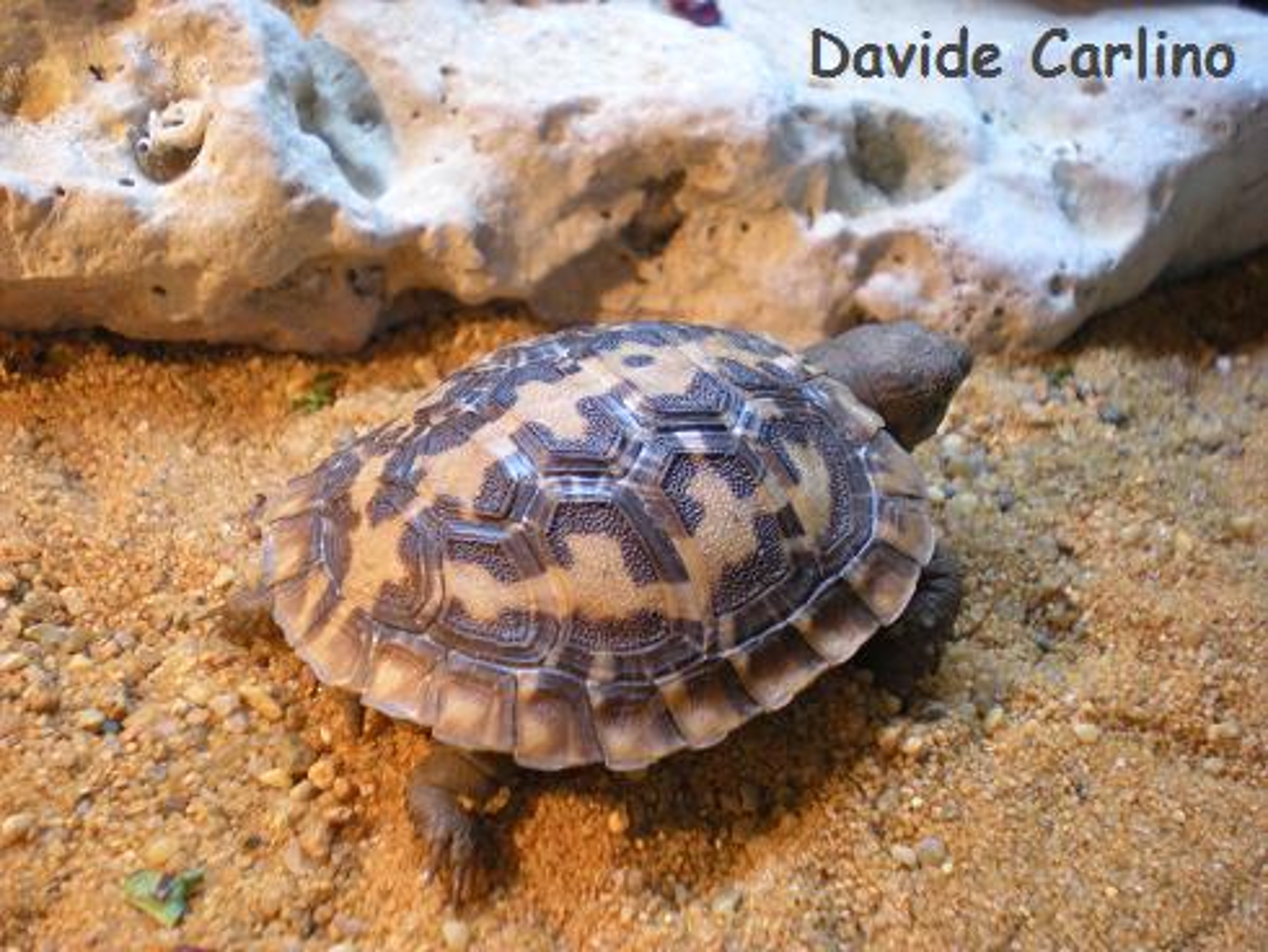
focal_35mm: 44
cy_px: 476
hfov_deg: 42.9
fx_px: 1613
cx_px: 634
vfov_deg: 32.9
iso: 200
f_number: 3.5
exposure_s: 1/23.7
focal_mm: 7.4
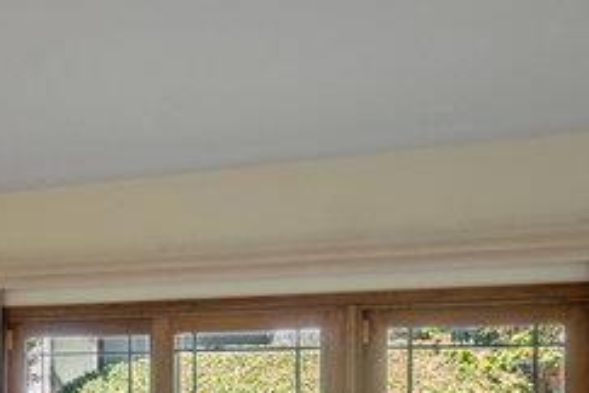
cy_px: 382
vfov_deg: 18.0
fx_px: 1211
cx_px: -468
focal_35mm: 74
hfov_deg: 20.0
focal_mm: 18
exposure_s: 1/10
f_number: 5
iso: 2000
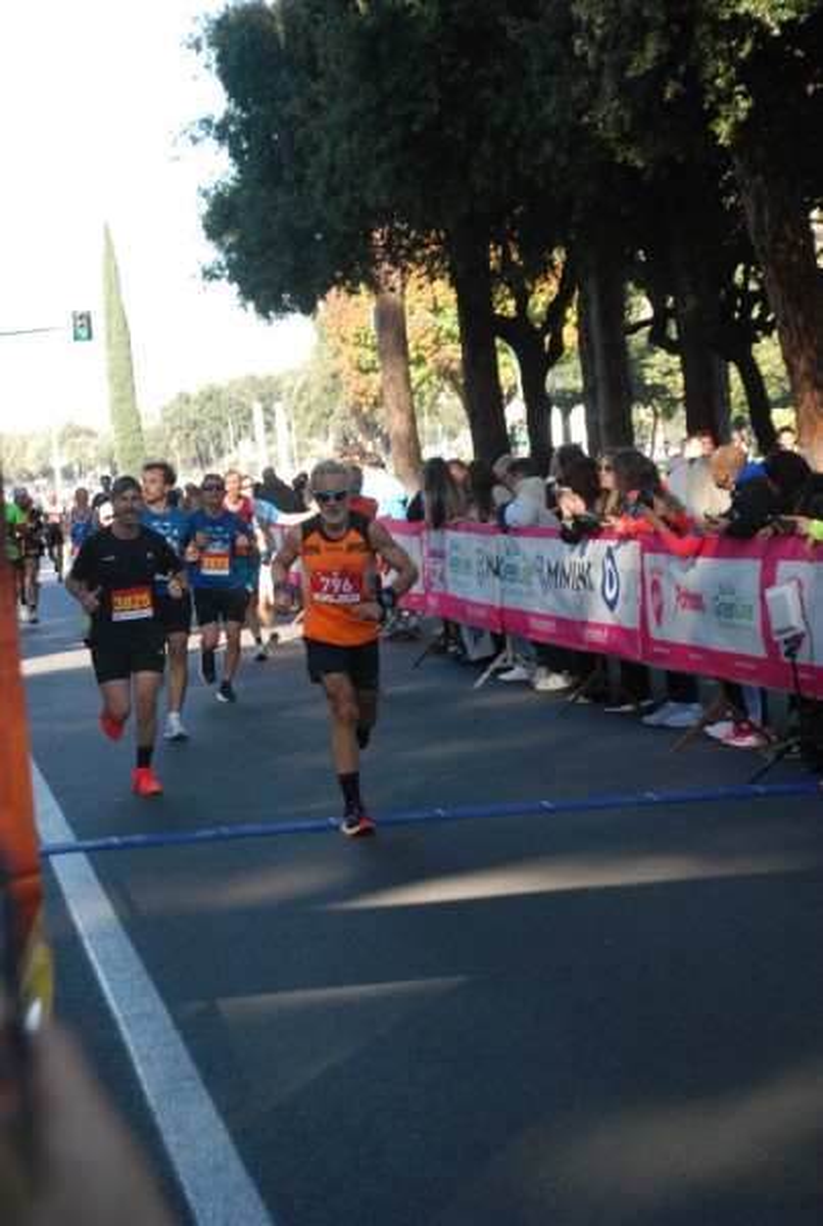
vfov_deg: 20.6
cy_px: 613
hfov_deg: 13.9
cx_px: 412
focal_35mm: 99
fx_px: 3377
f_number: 5.3
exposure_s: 1/500
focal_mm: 66
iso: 1000
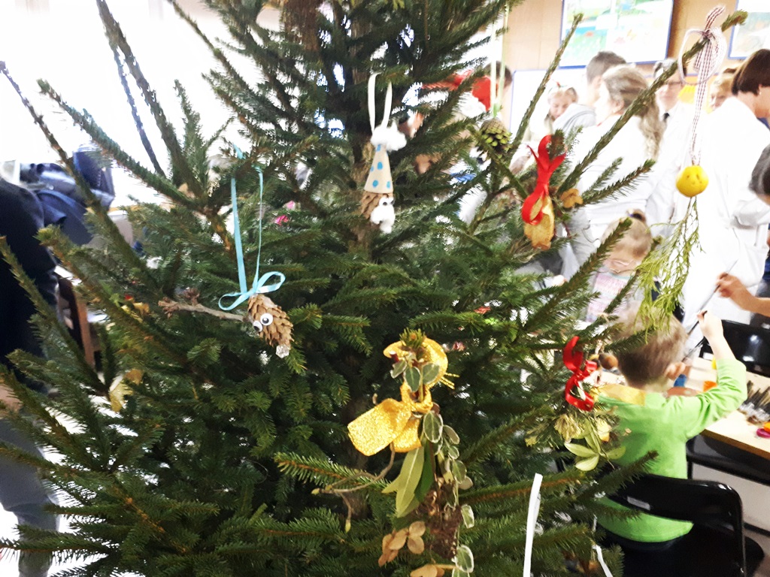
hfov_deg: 65.3
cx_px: 385
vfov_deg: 51.4
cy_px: 288
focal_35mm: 27
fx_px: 601
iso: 640
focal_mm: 3.6
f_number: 1.9
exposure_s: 1/17
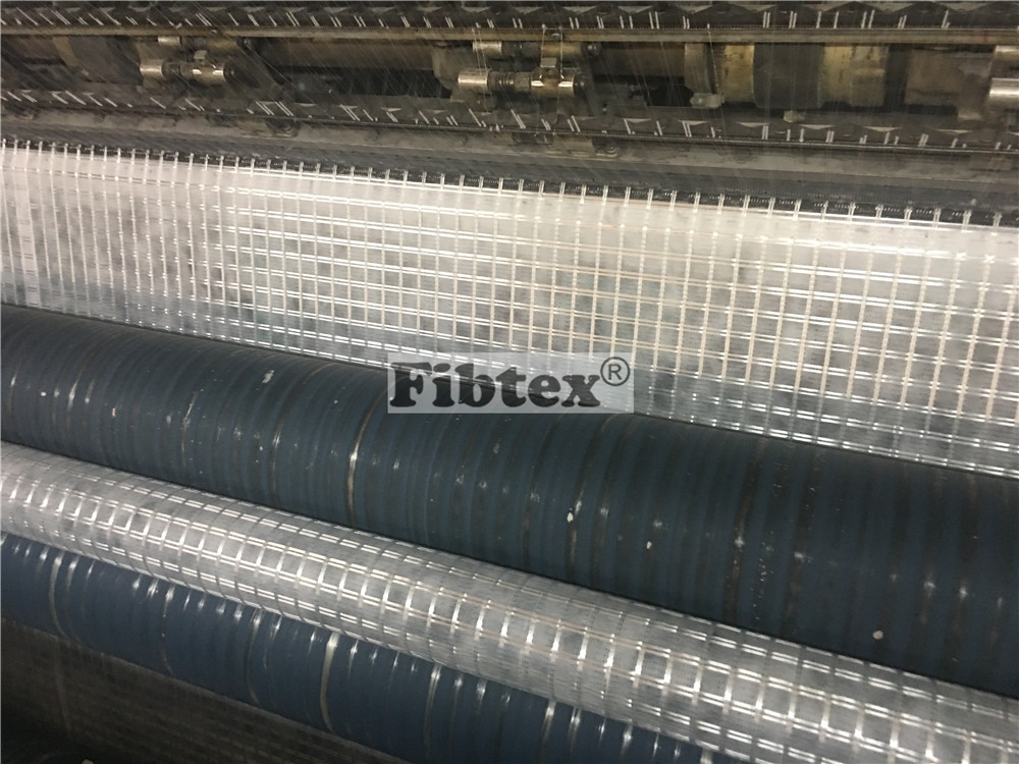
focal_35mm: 29
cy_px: 382
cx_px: 510
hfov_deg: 61.7
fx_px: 854
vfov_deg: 48.2
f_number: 2.2
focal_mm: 4.15
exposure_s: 1/10
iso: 100
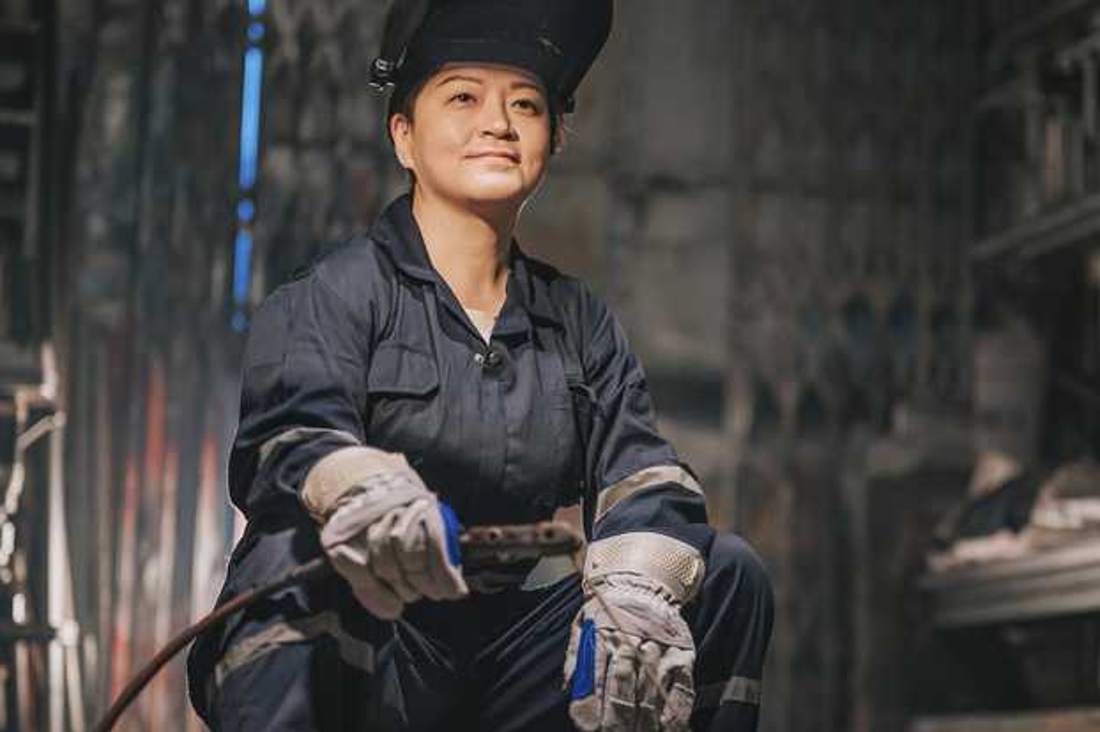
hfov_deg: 22.6
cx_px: 677
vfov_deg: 15.2
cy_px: 404
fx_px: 2748
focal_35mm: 90
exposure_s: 1/200
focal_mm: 50
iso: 1250
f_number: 1.2
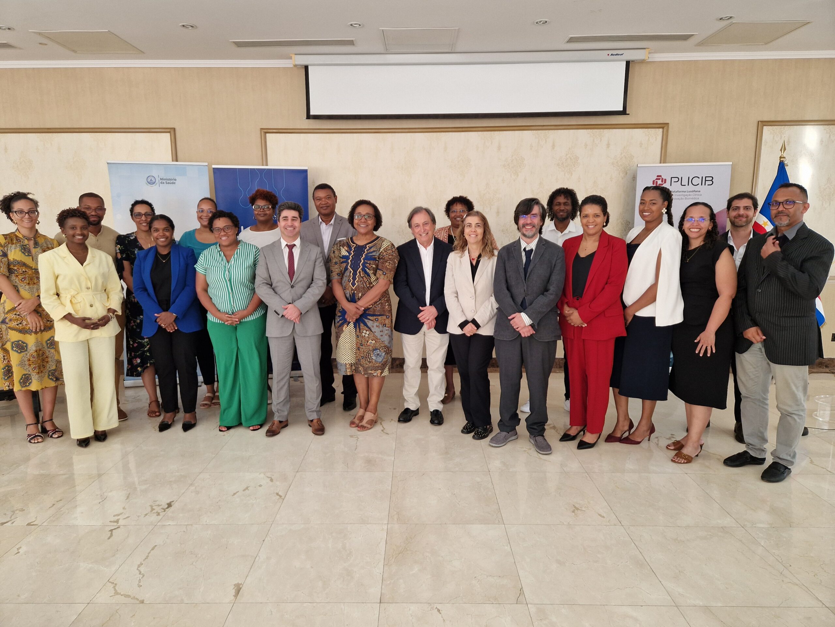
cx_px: 418
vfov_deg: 58.9
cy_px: 314
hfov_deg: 73.9
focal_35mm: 23
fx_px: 555
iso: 160
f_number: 1.8
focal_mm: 5.4
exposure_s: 1/100
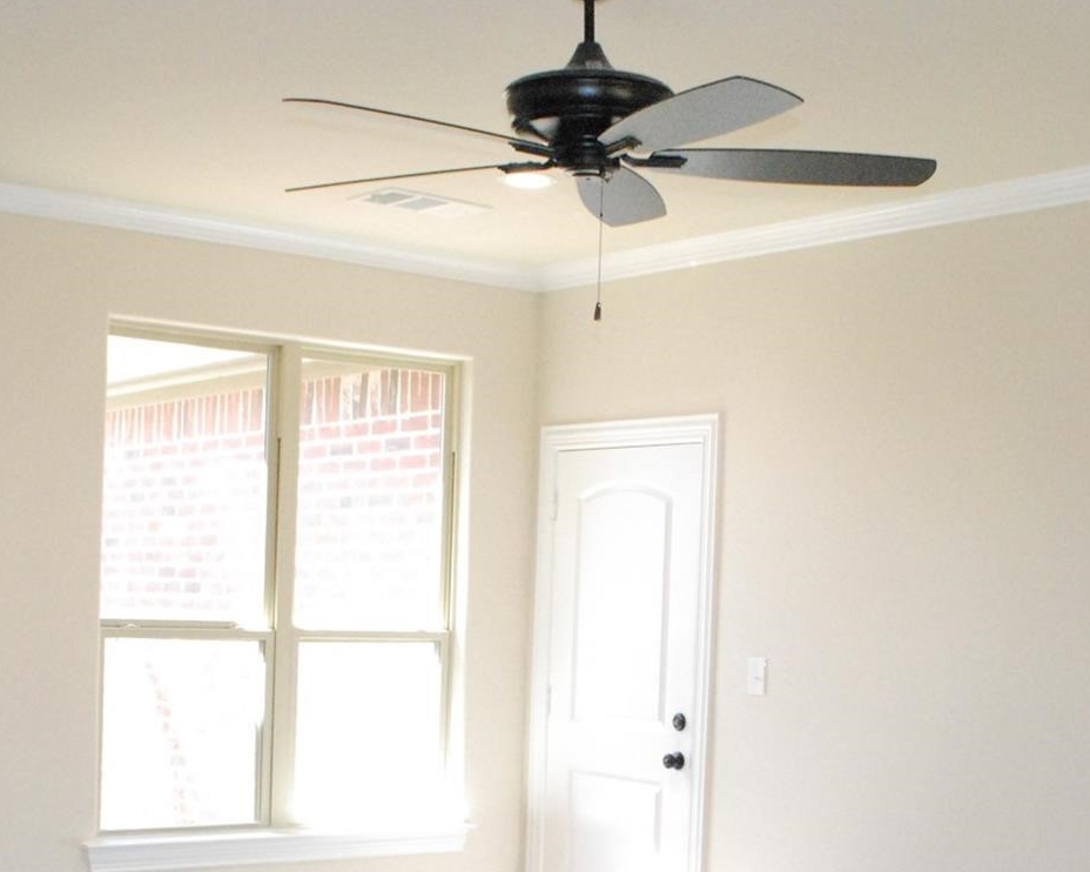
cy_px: 682
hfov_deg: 33.6
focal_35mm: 56
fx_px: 1806
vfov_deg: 26.7
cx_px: 539
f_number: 5
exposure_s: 1/200
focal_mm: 18
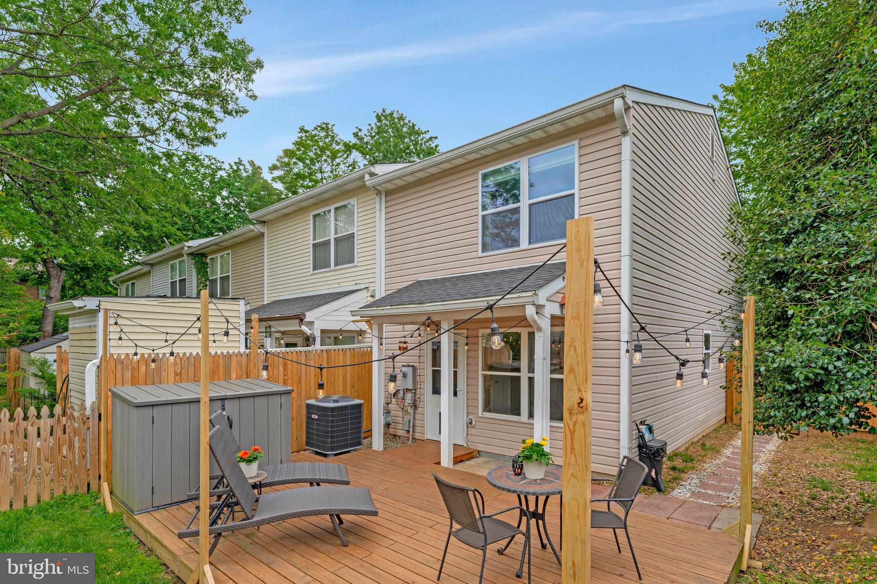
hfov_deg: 92.0
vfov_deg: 69.2
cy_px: 292
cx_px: 438
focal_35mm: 17
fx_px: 424
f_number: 8
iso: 100
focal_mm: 17.4
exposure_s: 1/80
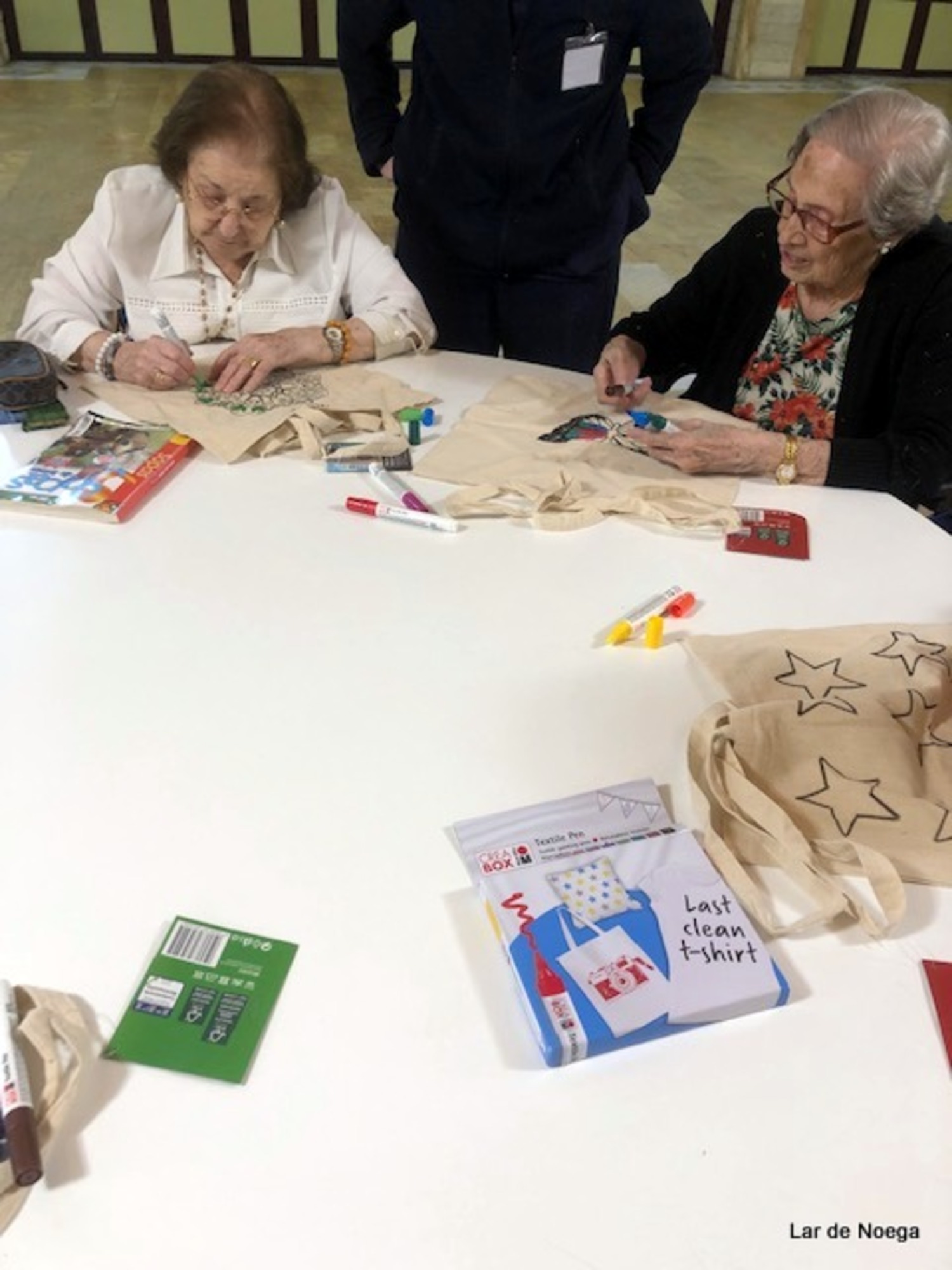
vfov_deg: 63.4
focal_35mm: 28
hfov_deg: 49.7
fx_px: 1027
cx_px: 476
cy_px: 635
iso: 40
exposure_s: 1/20
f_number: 1.8
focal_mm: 4
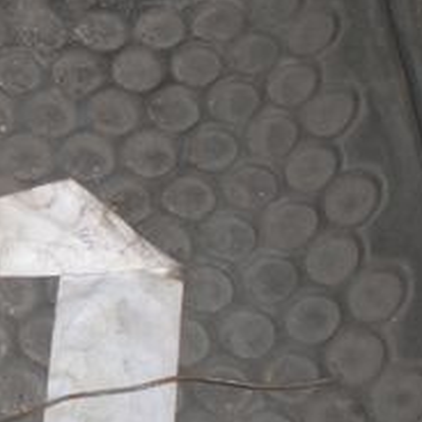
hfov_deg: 14.1
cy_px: 248
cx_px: -188
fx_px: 1614
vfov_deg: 14.9
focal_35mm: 117
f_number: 3.1
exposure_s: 1/60
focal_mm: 6.3
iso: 100
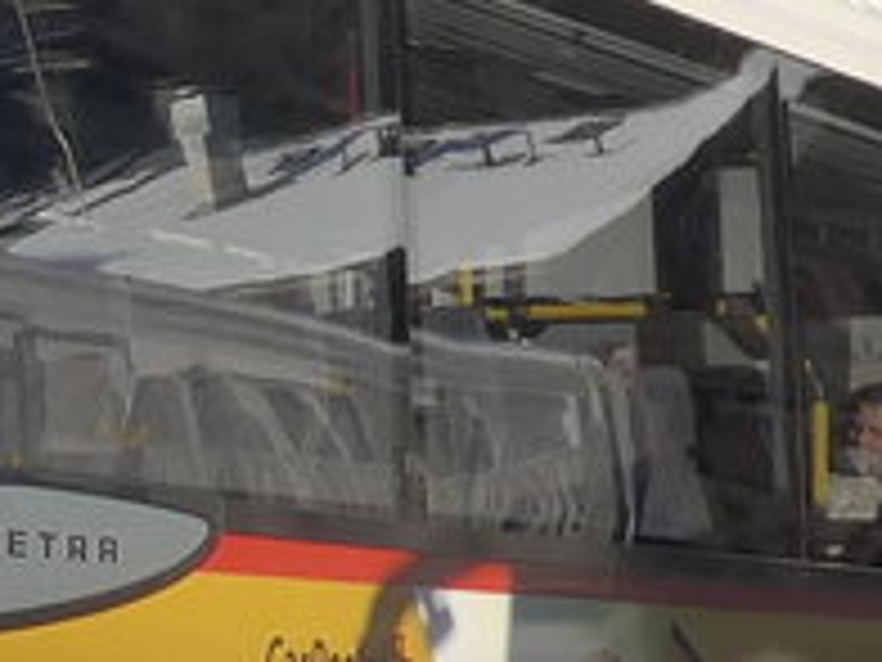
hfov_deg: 9.3
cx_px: -302
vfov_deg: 7.1
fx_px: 5300
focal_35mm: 208
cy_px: 153
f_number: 5
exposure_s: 1/640
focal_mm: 7
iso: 160
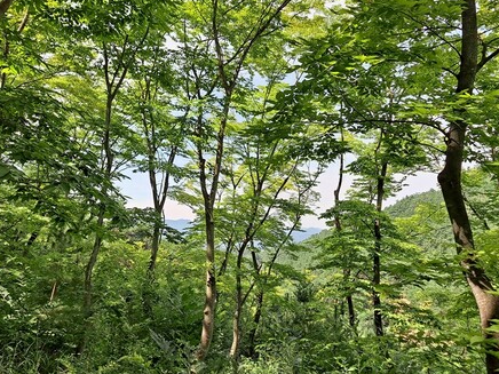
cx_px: 261
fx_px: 476
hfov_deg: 55.3
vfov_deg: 42.8
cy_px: 215
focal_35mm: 33
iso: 25
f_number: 1.8
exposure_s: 1/657
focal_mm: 5.23
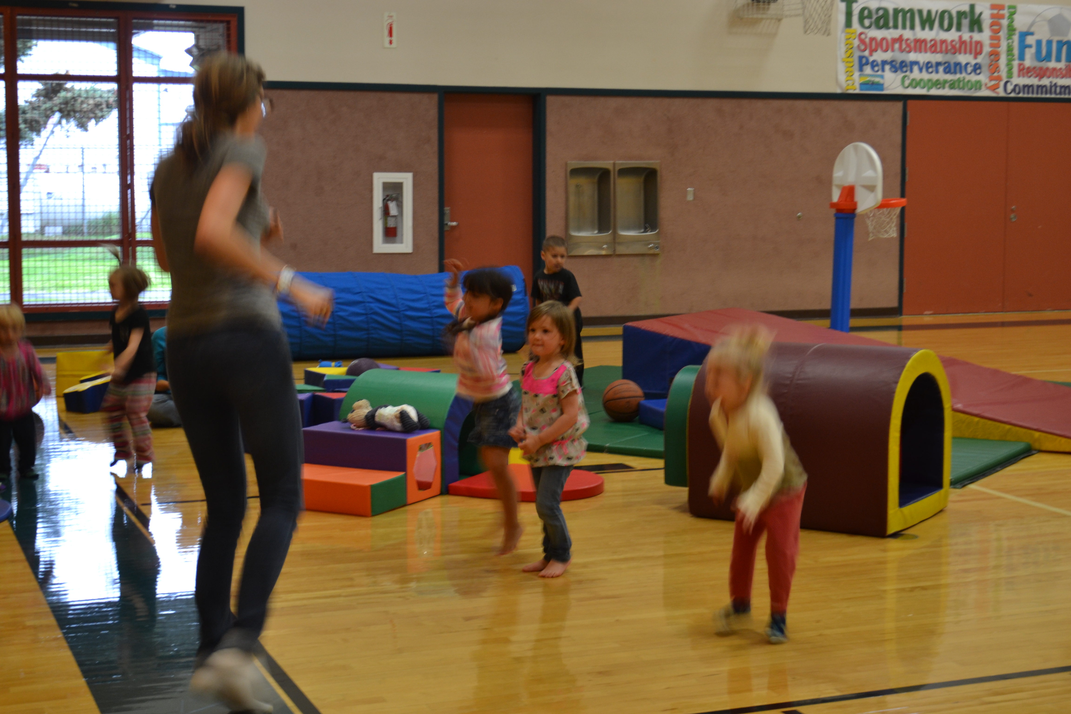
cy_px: 357
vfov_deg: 23.8
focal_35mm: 57
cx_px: 536
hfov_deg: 35.1
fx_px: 1696
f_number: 5
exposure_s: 1/15
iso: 400
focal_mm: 38
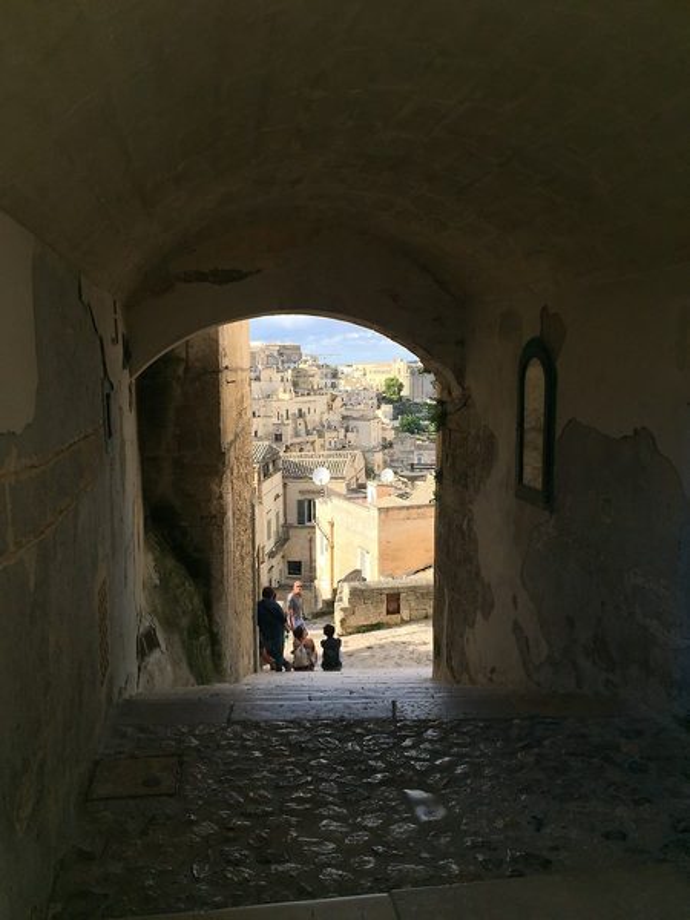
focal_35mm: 29
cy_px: 460
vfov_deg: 61.7
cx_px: 345
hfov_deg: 48.2
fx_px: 771
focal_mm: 4.15
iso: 32
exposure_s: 1/1236
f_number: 2.2
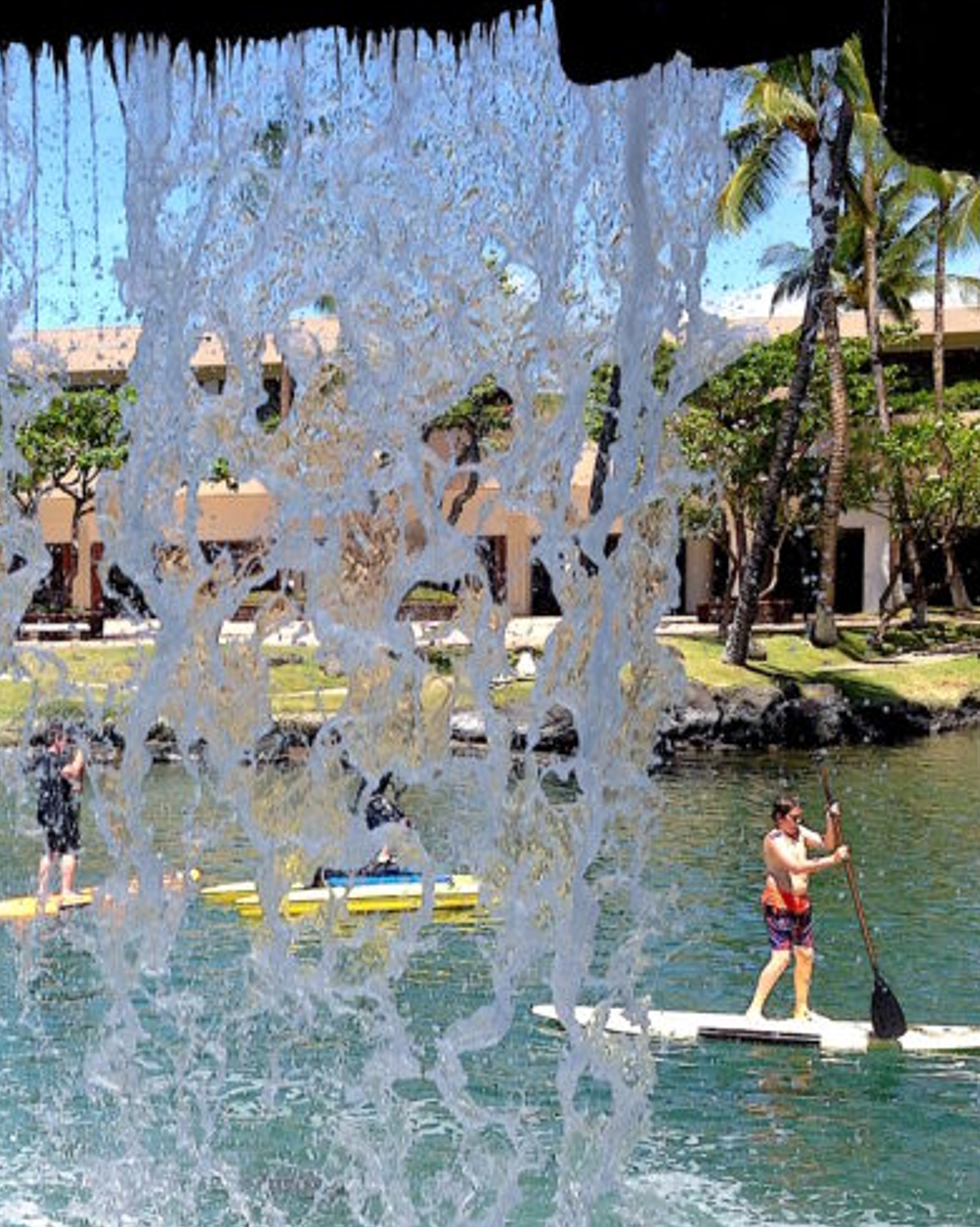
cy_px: 825
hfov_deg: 22.8
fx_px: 2394
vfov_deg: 28.5
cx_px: 173
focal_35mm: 66
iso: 50
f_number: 2.4
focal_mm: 4.12
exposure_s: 1/861
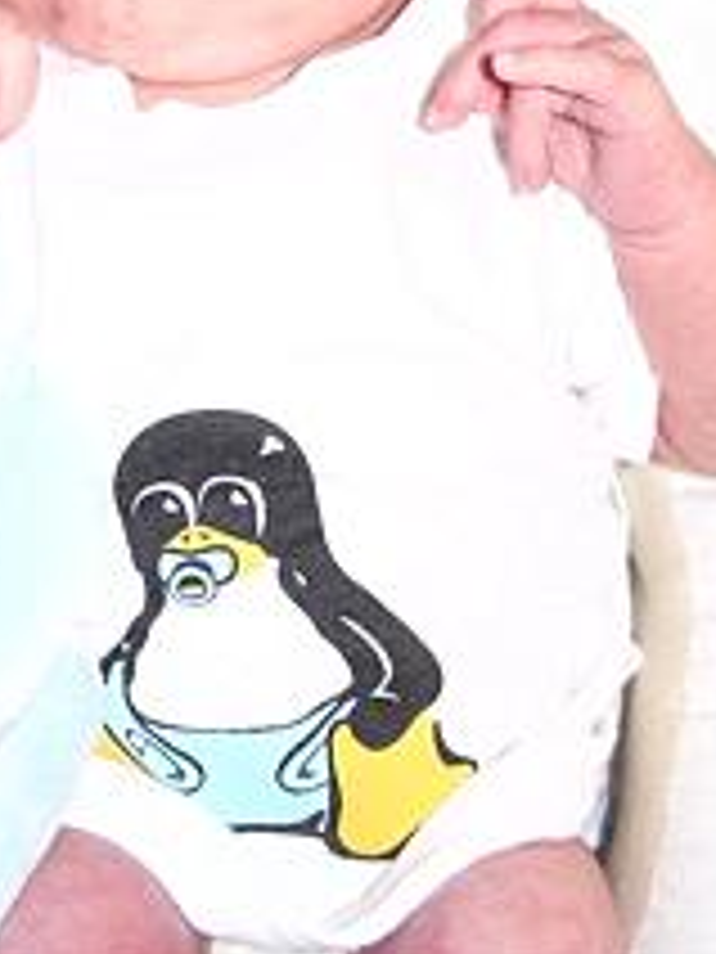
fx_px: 1820
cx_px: 207
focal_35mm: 66
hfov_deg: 22.1
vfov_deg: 28.2
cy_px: 76
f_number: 4.3
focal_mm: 5.8
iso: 100
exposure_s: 1/40
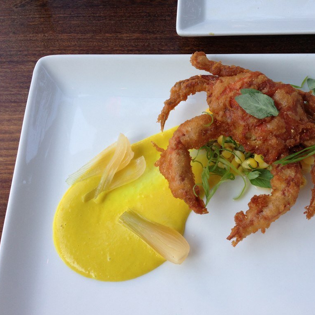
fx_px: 402
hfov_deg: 42.4
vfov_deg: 42.8
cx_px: 201
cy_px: 158
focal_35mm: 39
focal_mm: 4.13
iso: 50
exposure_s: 1/148
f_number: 2.4
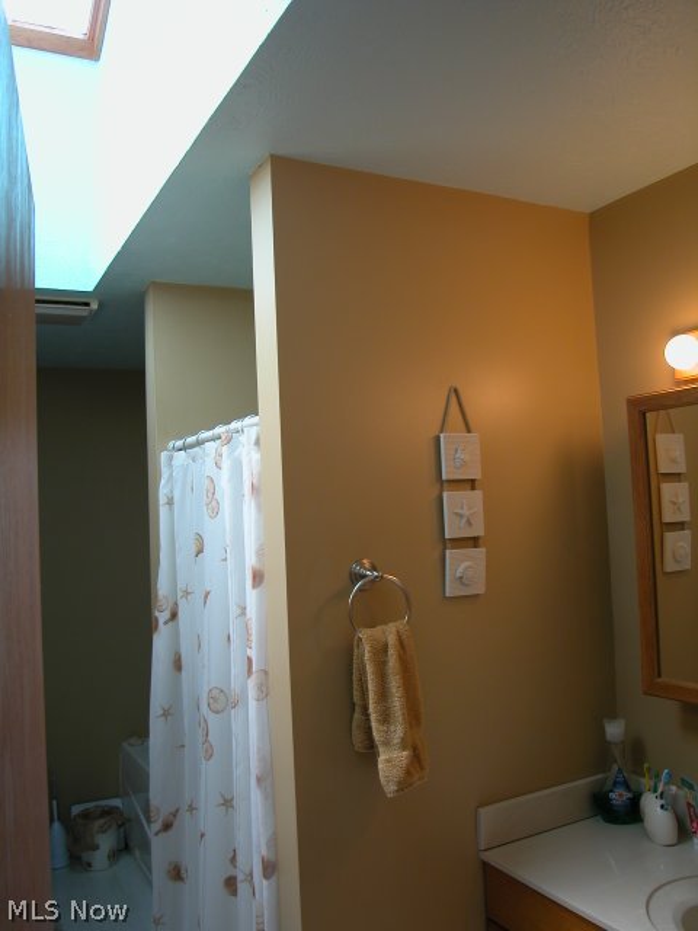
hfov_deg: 49.7
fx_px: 753
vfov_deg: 63.4
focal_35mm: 28
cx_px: 349
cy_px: 466
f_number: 3.1
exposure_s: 1/61.1
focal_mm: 7.1
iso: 100
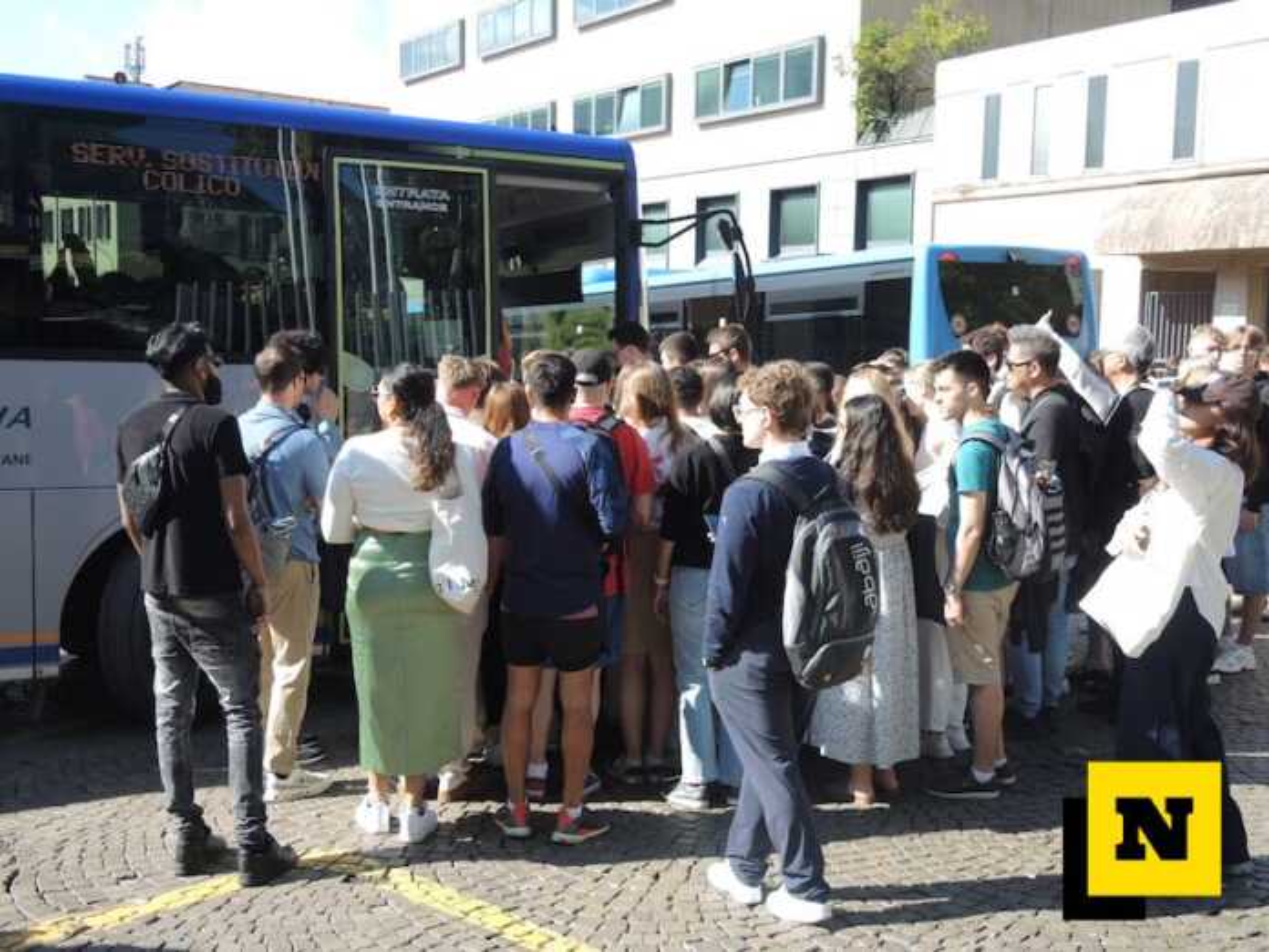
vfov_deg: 37.7
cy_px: 476
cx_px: 634
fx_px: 1393
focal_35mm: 38
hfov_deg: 49.0
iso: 80
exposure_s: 1/640
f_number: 2.2
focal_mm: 8.2
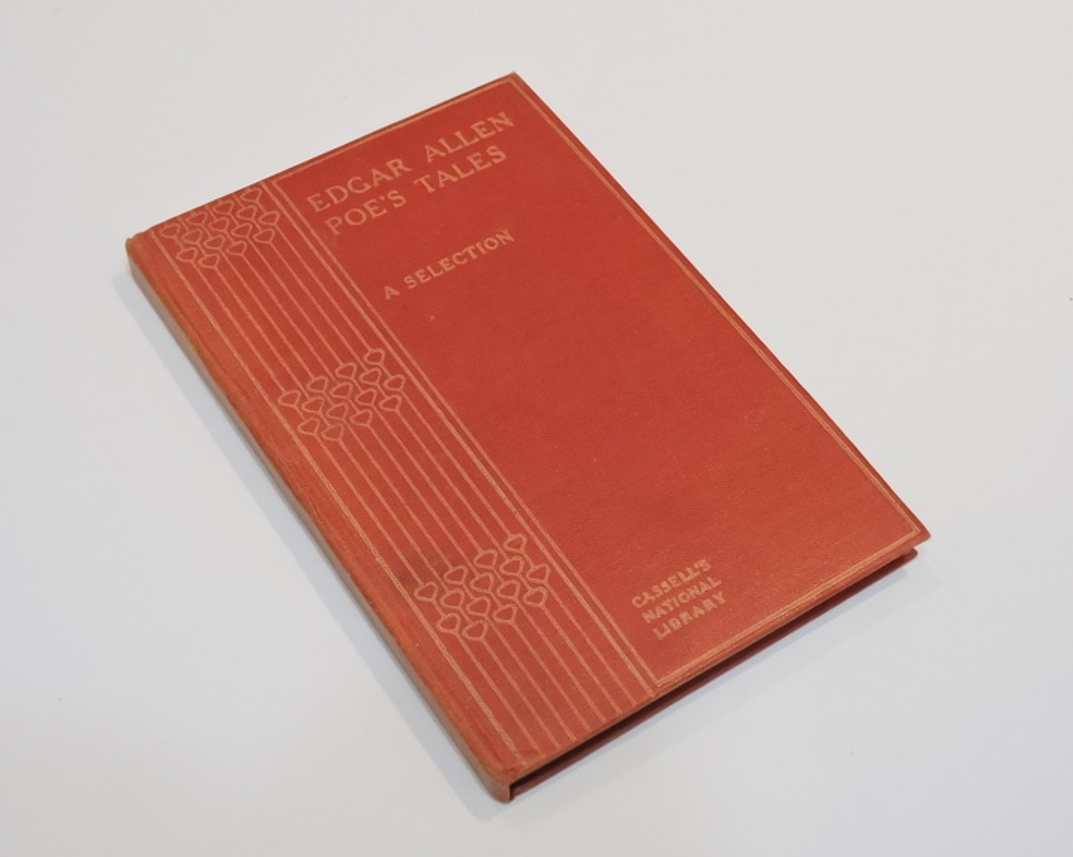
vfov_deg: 26.2
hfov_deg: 32.5
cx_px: 498
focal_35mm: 58
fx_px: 1841
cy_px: 430
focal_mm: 9.9
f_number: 4
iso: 800
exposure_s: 1/80
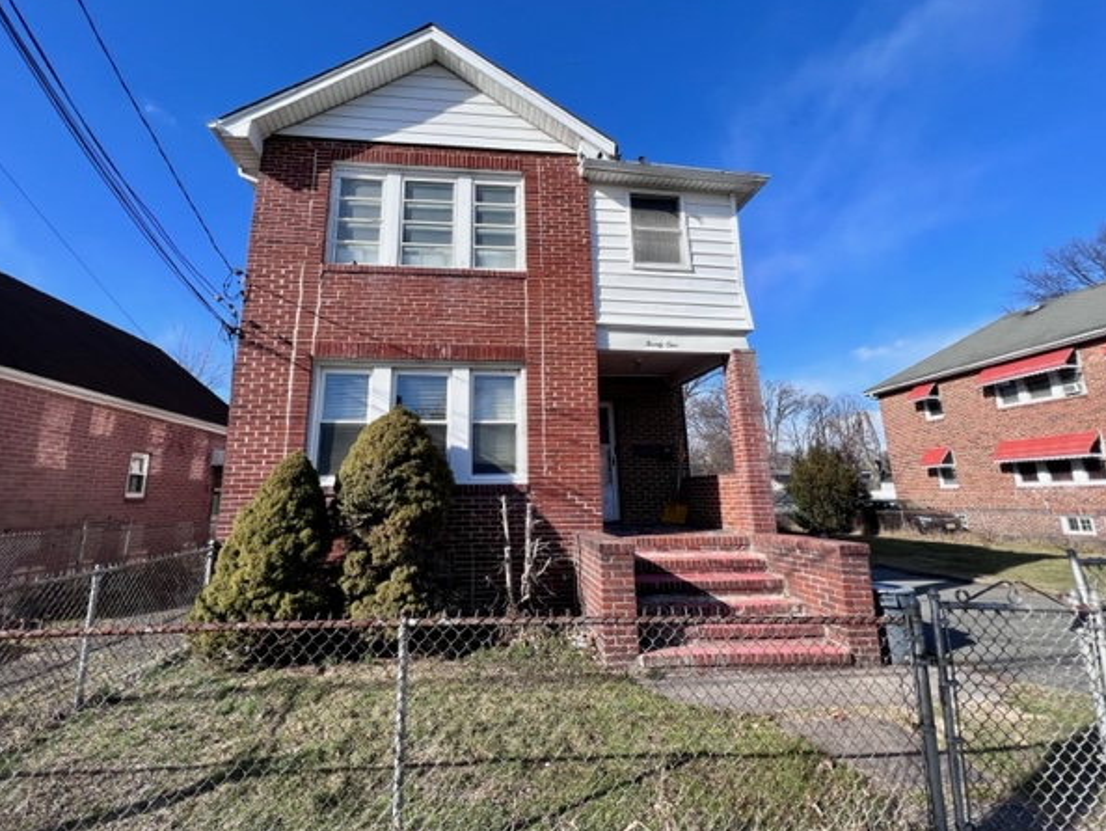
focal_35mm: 14
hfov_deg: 101.9
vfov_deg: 85.7
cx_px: 521
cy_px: 395
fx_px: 447
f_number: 1.8
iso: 32
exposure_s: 1/1143
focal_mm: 1.57
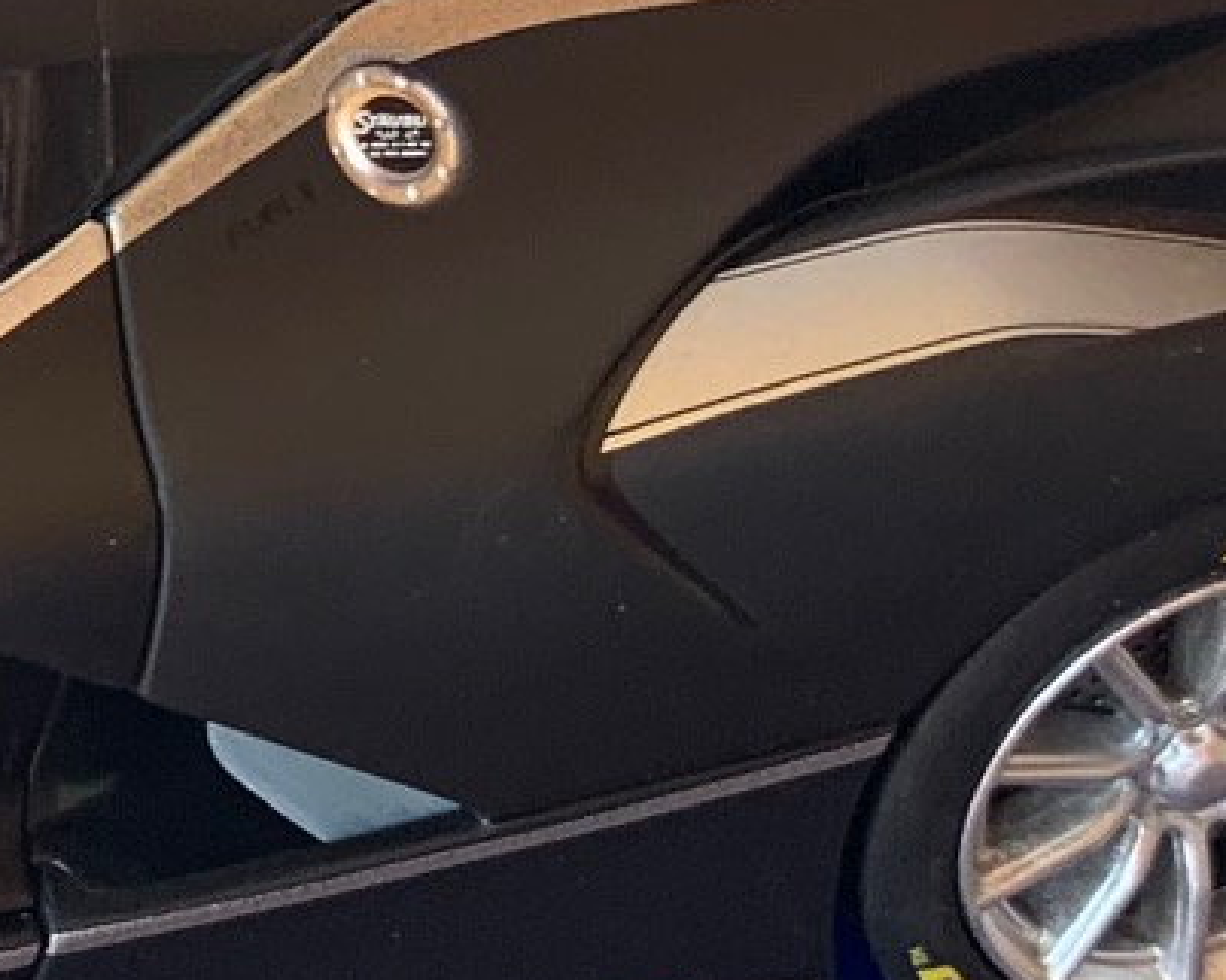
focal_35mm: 127
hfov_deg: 14.0
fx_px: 4606
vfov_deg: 12.0
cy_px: 52
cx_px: -715
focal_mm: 4.25
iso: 40
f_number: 1.8
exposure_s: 1/122
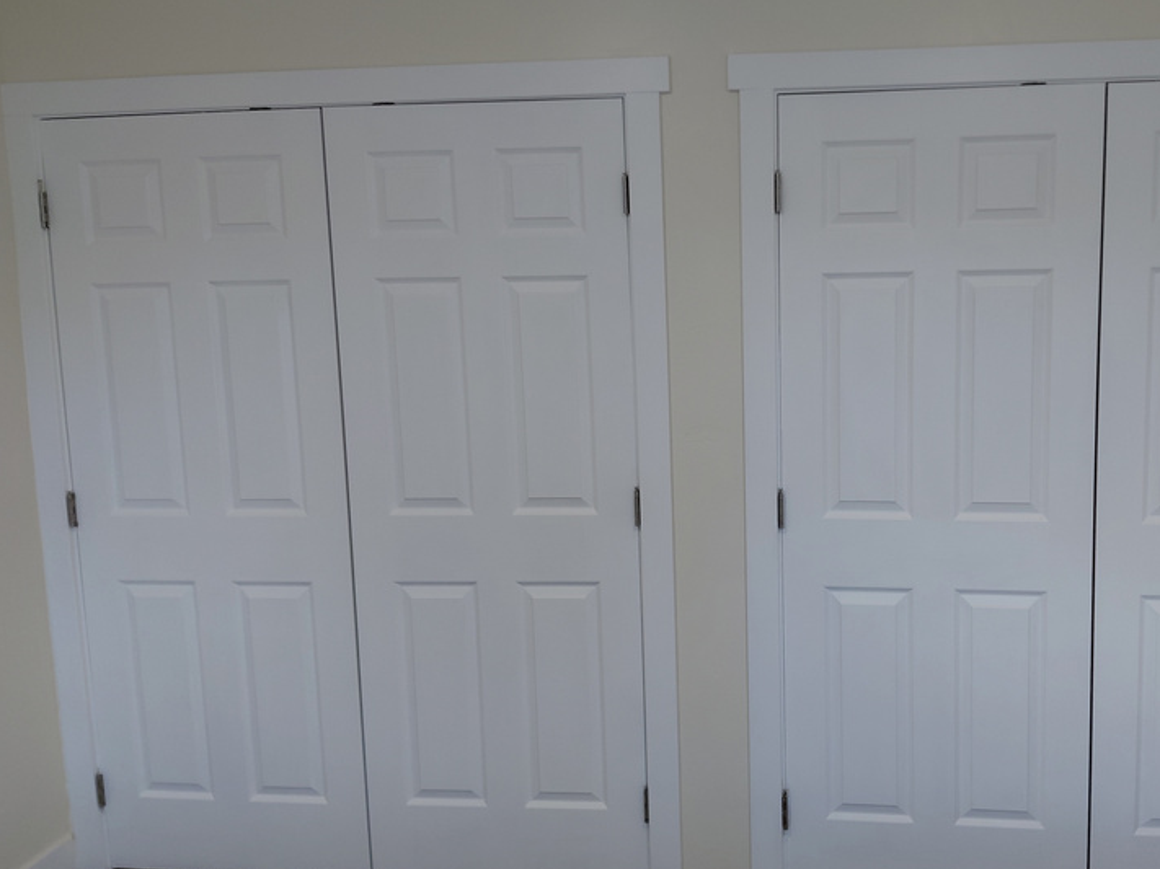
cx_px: 764
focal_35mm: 36
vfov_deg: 39.6
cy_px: 450
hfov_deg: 50.5
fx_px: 1206
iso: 125
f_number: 1.8
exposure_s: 1/120
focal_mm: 4.69
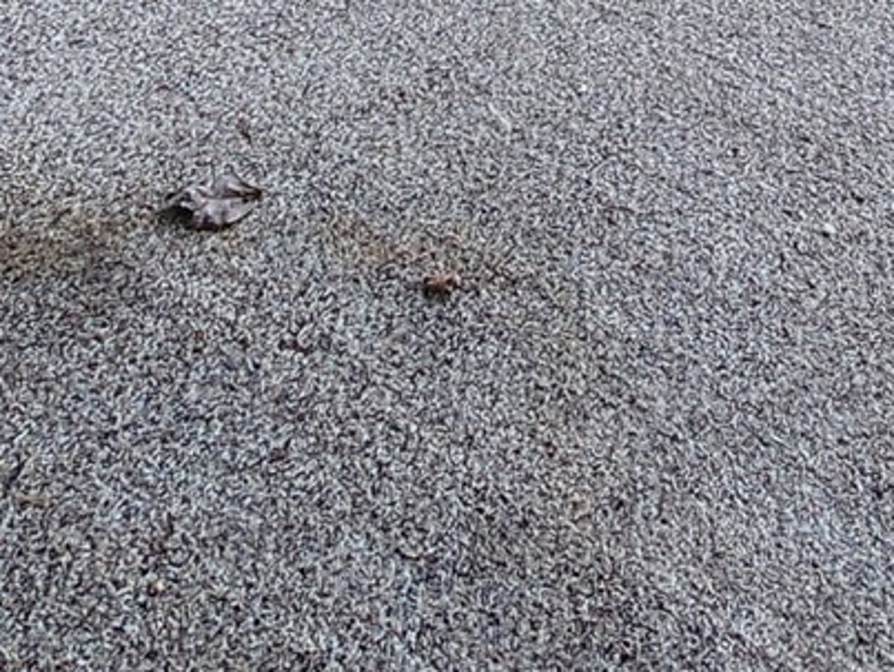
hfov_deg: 27.8
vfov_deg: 15.5
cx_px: 867
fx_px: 1706
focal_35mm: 66
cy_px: -823
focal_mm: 2.2
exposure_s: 1/60
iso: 125
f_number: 2.2
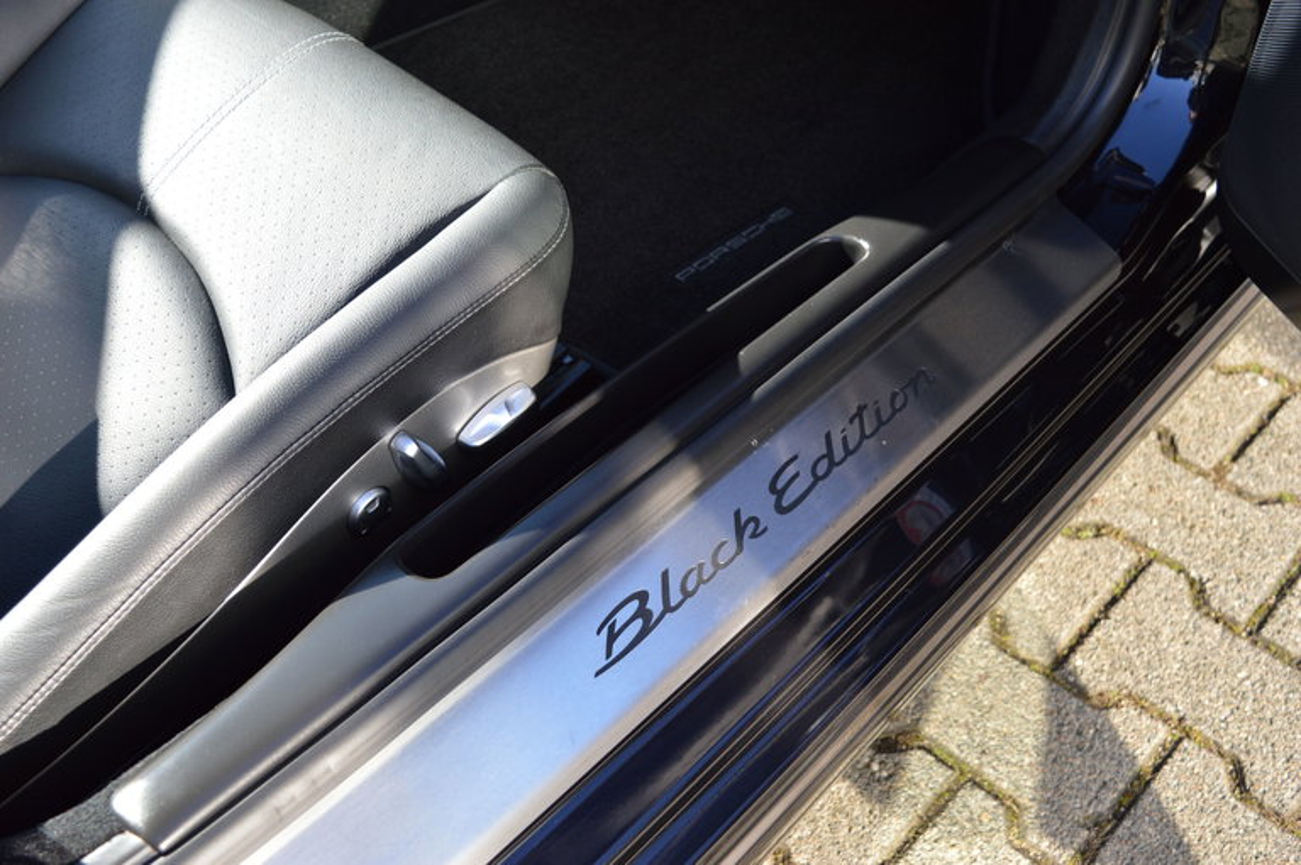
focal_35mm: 40
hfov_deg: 48.0
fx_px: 1463
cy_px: 432
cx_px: 650
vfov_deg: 33.0
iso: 180
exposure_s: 1/125
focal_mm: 27
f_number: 5.6
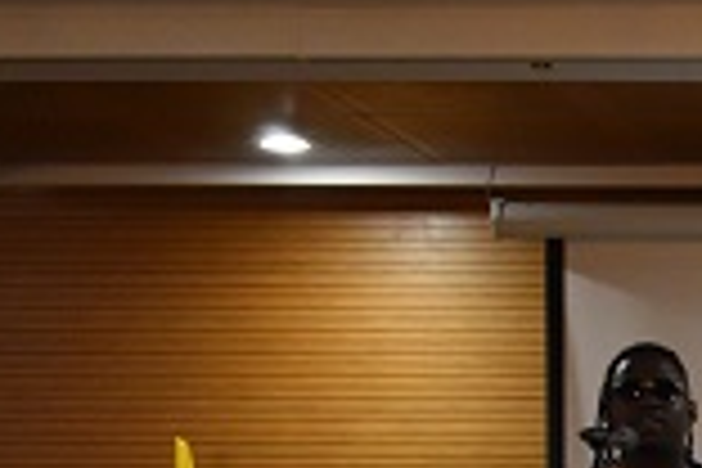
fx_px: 2632
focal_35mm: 135
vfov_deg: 9.8
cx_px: 1390
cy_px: 724
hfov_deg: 13.2
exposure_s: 1/125
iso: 2200
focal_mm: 22
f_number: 3.8
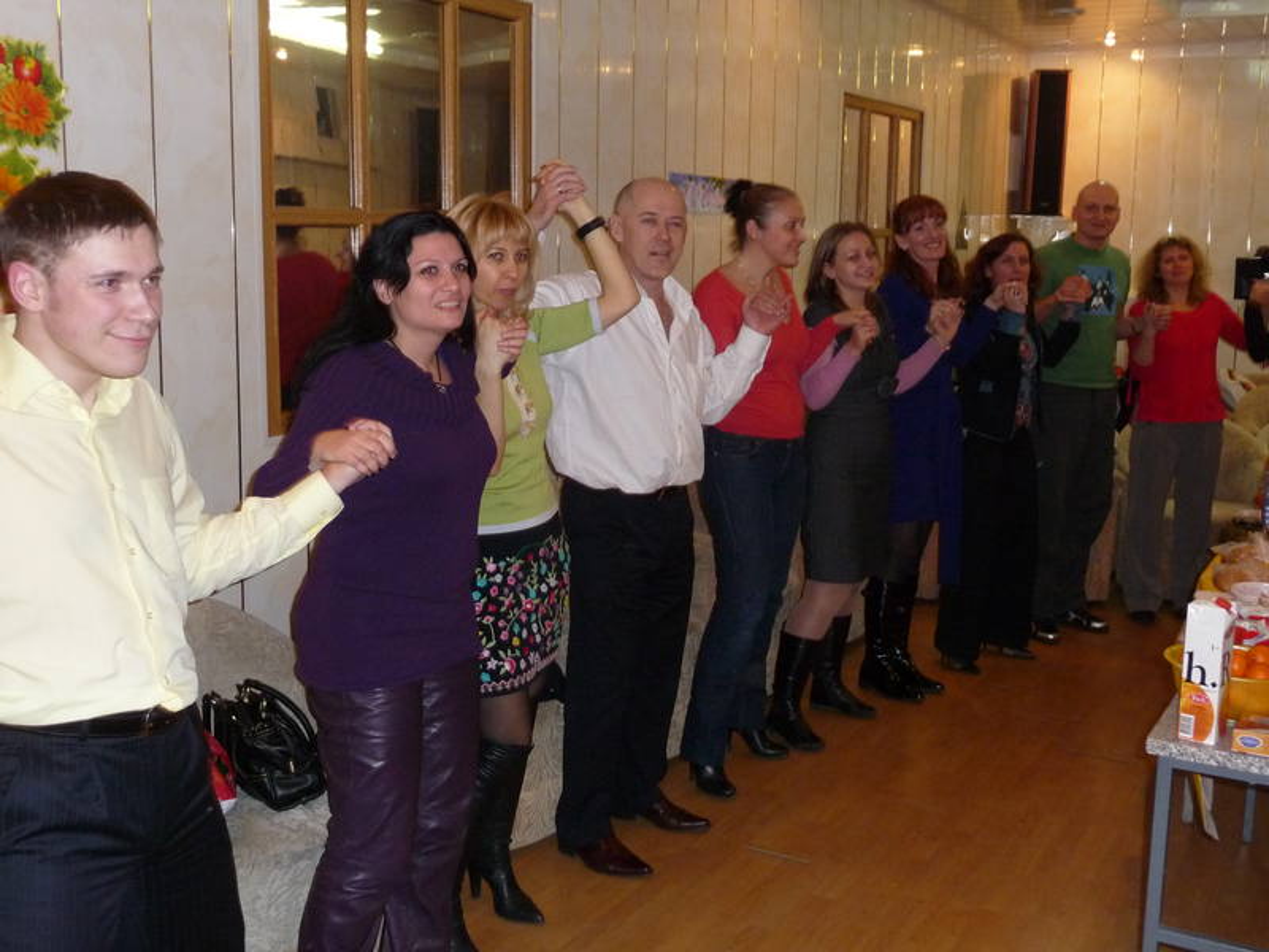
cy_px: 476
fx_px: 1393
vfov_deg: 37.7
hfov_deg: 49.0
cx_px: 634
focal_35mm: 38
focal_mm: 6.3
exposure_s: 1/30
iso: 400
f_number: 3.8
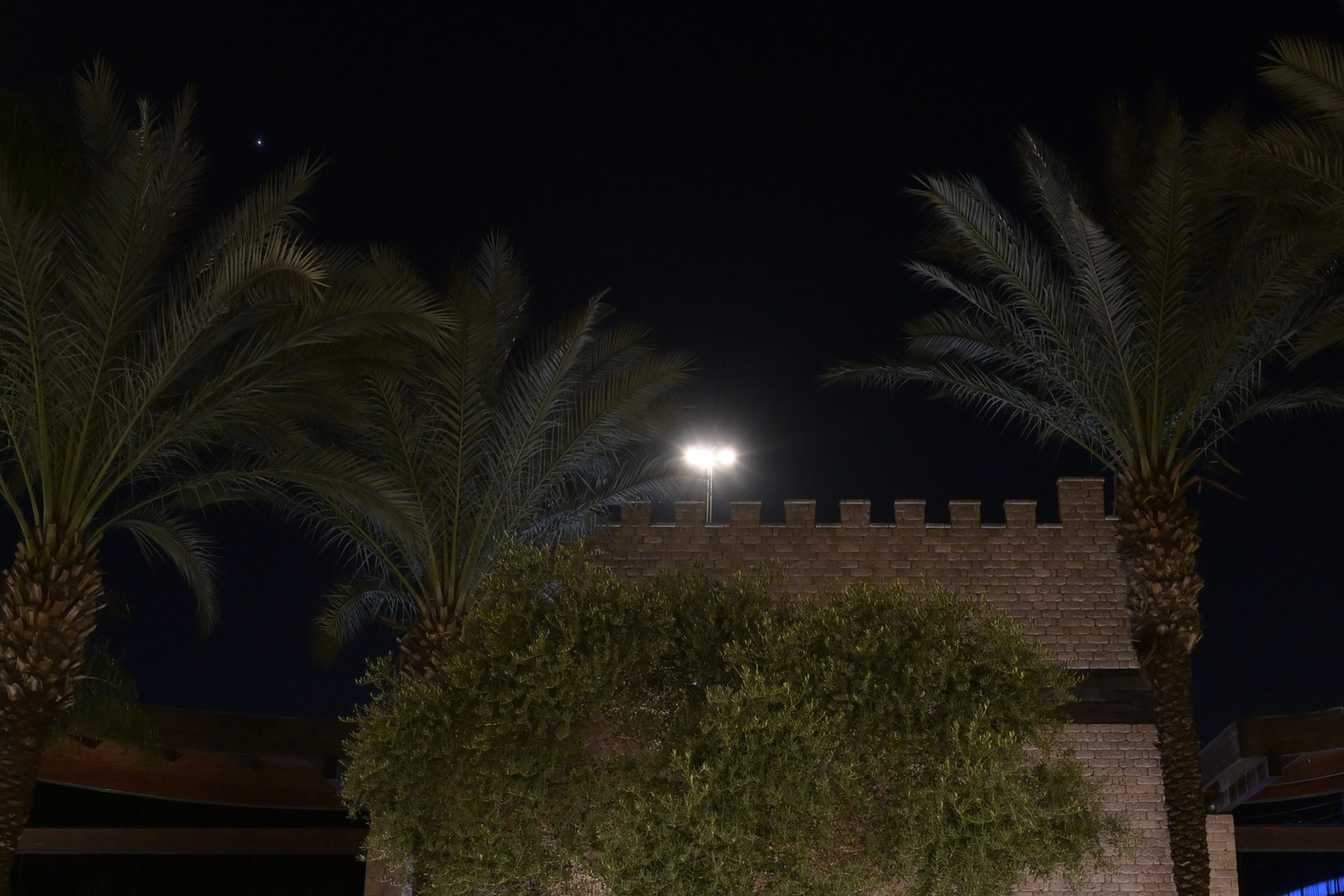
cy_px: 740
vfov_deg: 31.6
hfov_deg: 47.2
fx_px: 1531
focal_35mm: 41
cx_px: 791
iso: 2500
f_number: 4.5
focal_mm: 24
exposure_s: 1/50
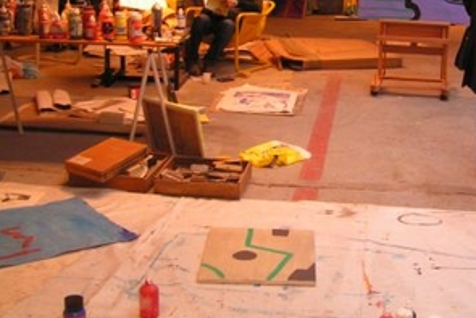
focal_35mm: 67
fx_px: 886
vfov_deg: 20.1
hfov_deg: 29.5
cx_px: 368
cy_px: 62
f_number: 2.8
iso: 80
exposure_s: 1/40
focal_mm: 6.3
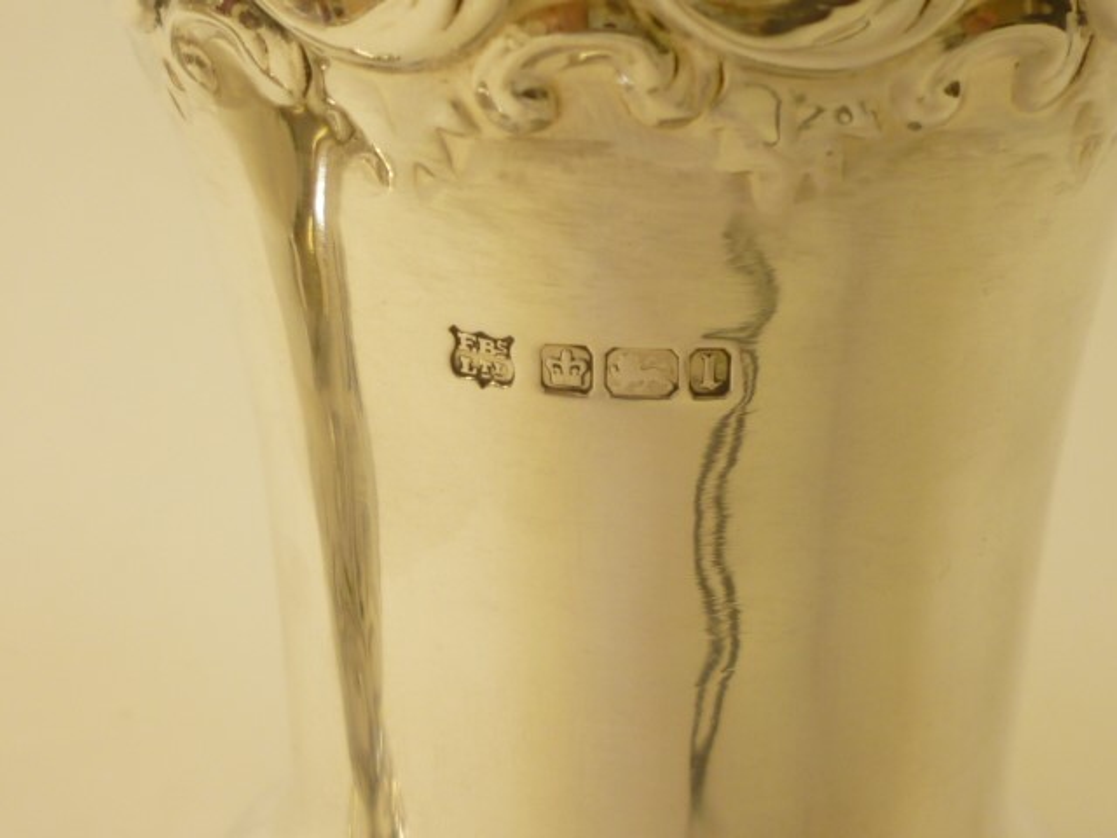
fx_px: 1904
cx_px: 558
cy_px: 419
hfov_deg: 32.7
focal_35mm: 59
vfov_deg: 24.8
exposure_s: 1/40
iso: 80
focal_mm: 5.3
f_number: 3.3
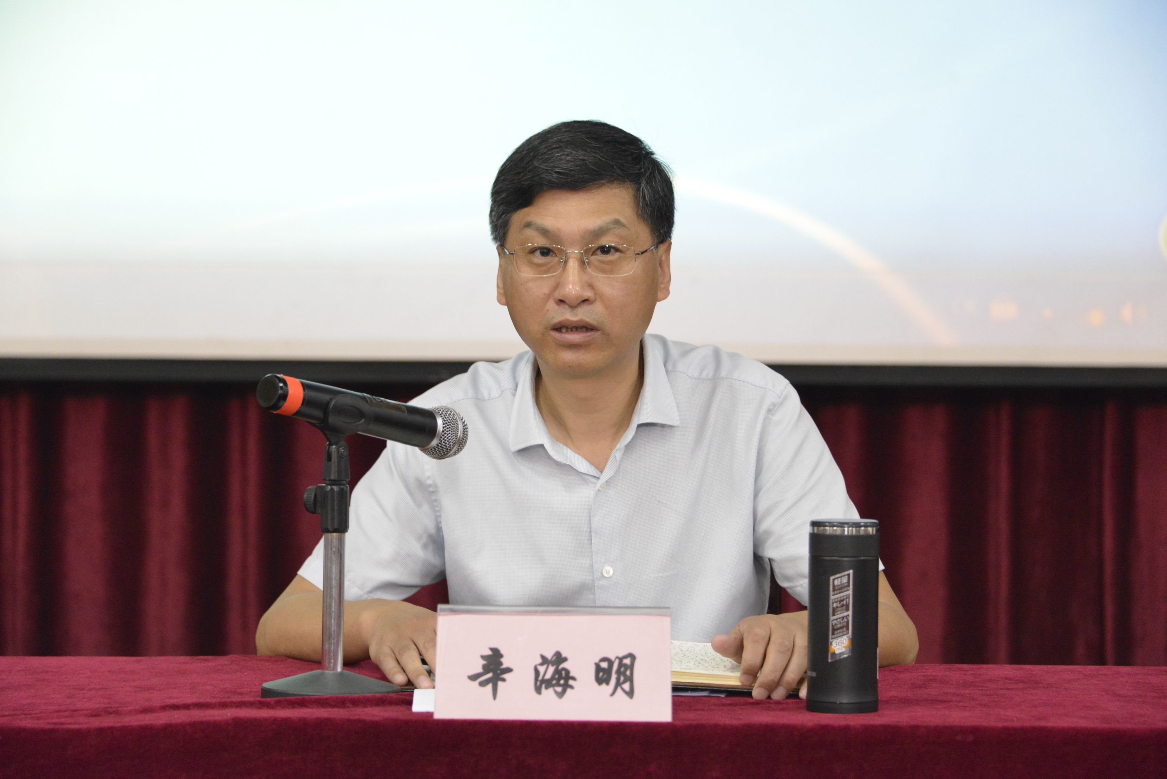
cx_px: 584
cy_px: 390
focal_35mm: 98
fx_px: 3178
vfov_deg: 14.0
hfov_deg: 20.8
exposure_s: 1/60
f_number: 5.3
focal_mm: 98
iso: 6400
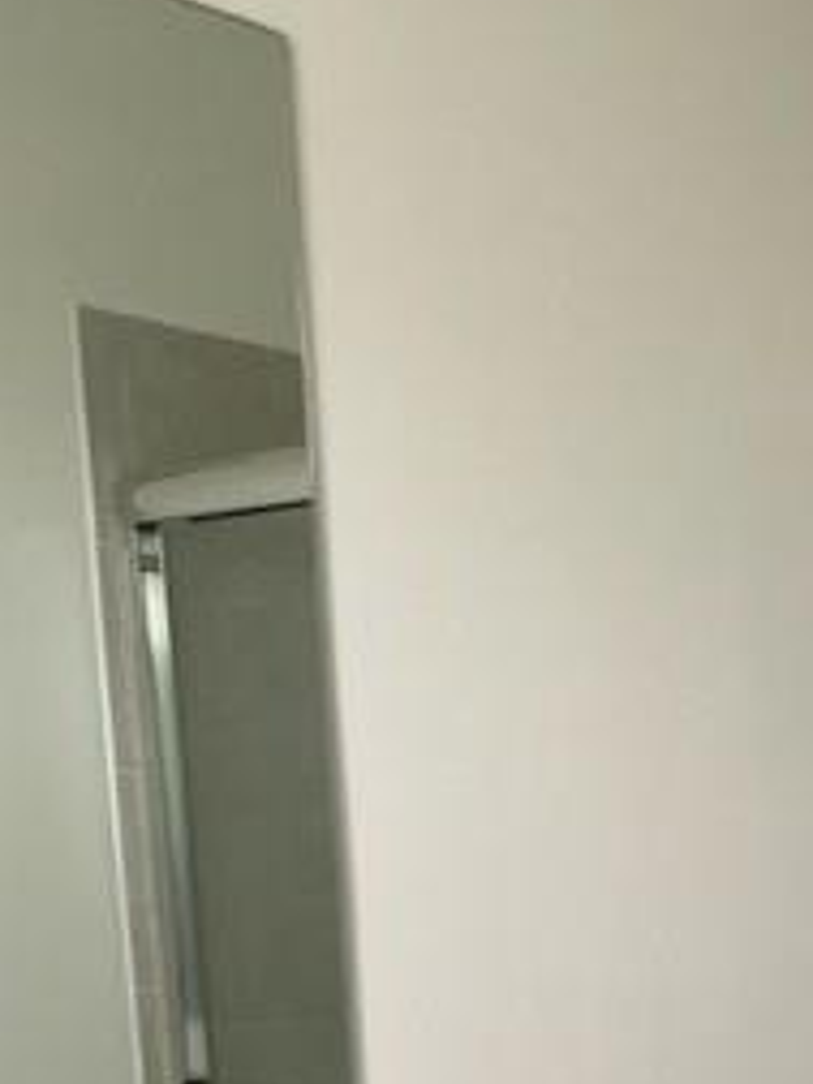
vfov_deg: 26.7
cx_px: 1024
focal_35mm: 66
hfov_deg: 20.5
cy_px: 1239
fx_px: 2067
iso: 125
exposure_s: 1/121
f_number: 1.6
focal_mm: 4.2
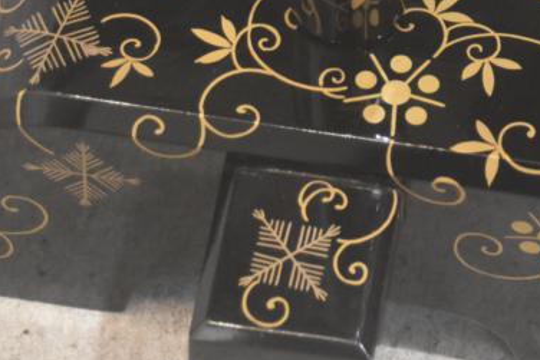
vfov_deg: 4.2
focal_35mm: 324
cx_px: 385
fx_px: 4868
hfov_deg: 6.3
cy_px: 1
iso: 3200
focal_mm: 75
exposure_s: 1/60
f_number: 5.3
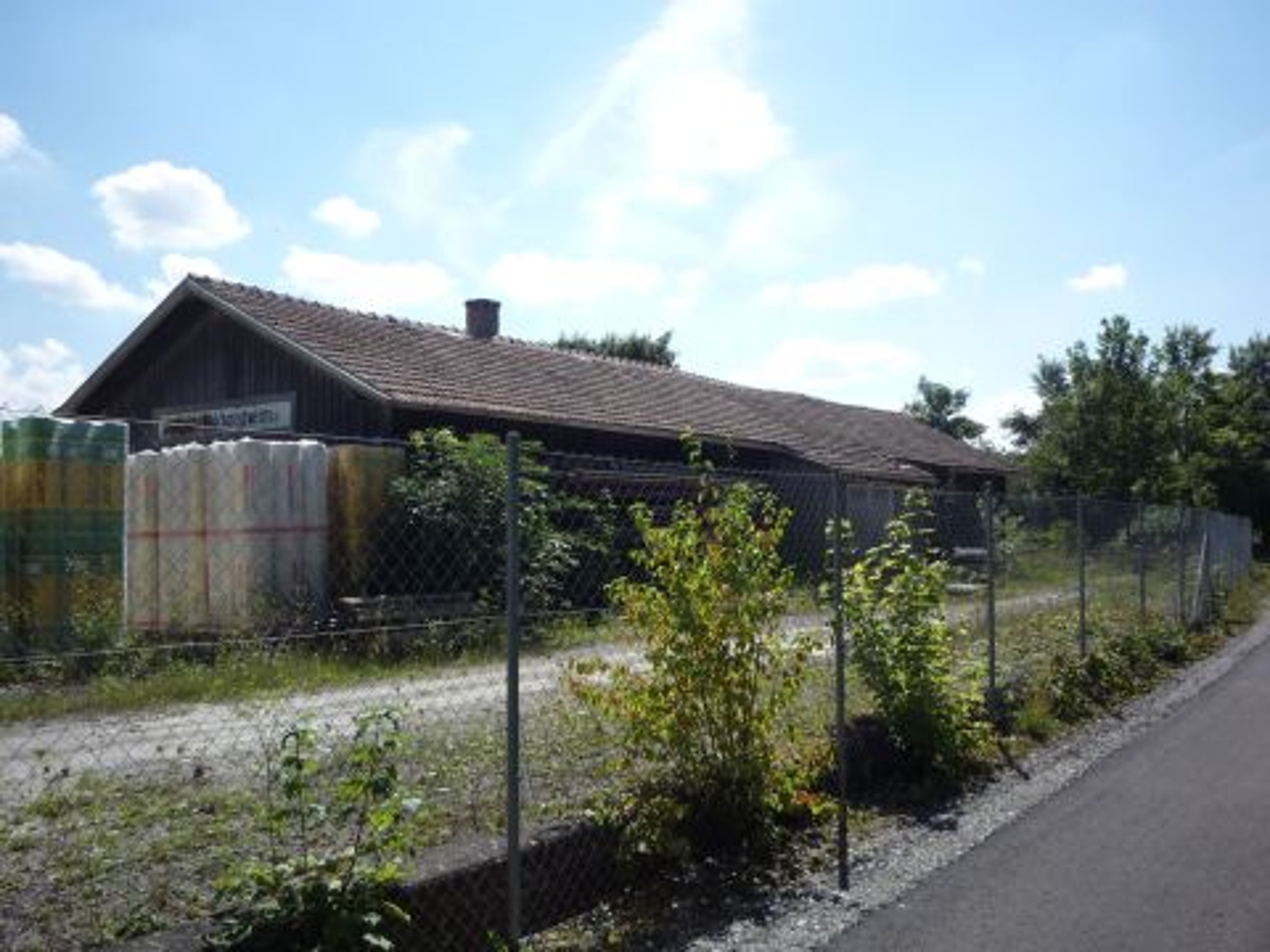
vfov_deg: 44.2
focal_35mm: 32
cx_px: 635
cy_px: 476
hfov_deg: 56.8
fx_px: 1174
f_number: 5
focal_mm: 5.2
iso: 100
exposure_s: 1/500
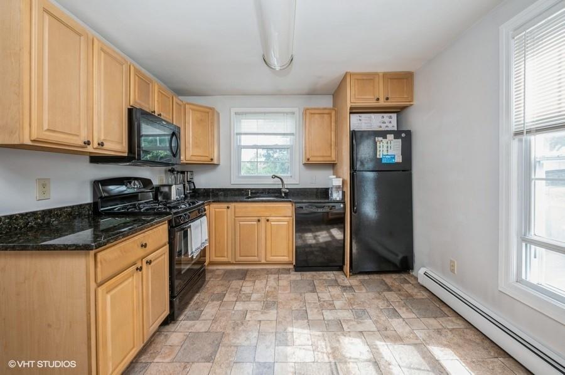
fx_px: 219
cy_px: 188
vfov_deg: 81.1
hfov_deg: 104.3
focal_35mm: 14
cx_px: 282
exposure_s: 1/6
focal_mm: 14
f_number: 11
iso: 200
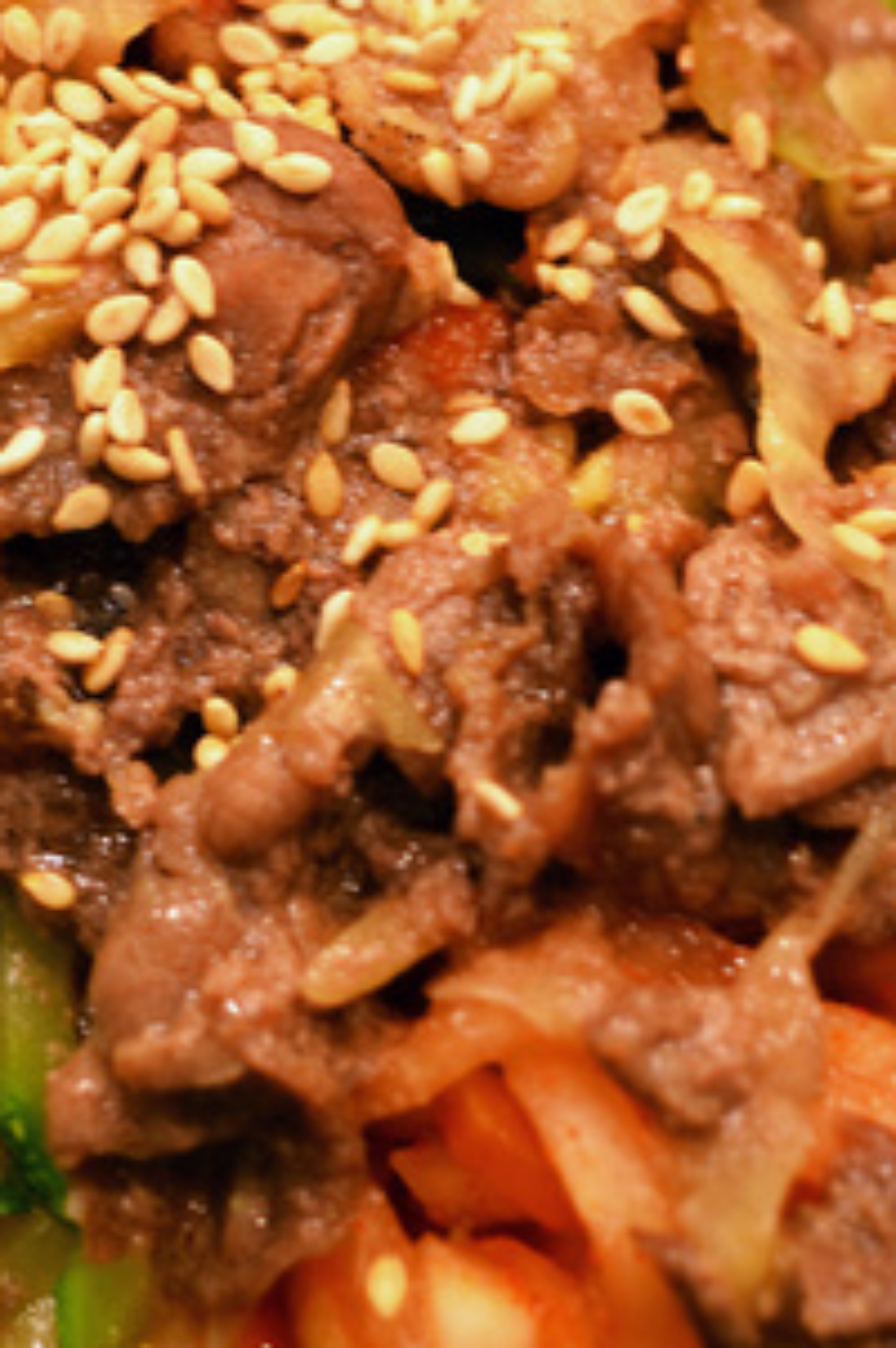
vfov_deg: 16.1
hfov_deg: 10.8
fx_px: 4731
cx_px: 291
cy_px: 179
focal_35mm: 126
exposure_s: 1/15
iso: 200
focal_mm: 29
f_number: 4.2
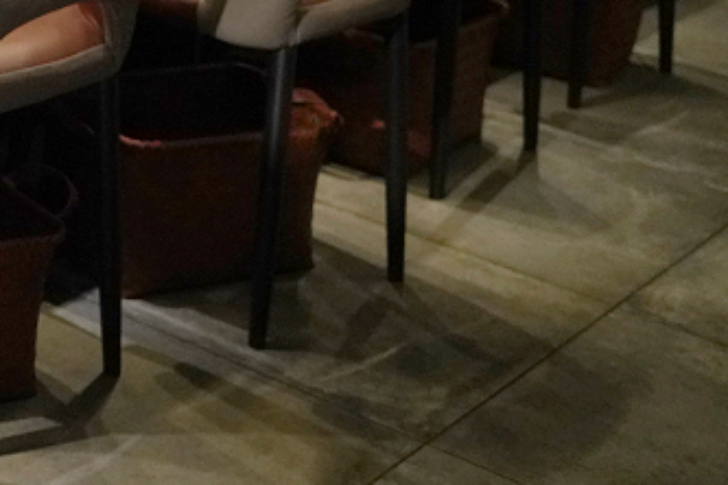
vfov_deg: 12.9
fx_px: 2042
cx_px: -459
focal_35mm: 101
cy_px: -205
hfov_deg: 17.5
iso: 4000
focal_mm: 28
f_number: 2.8
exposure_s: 1/160
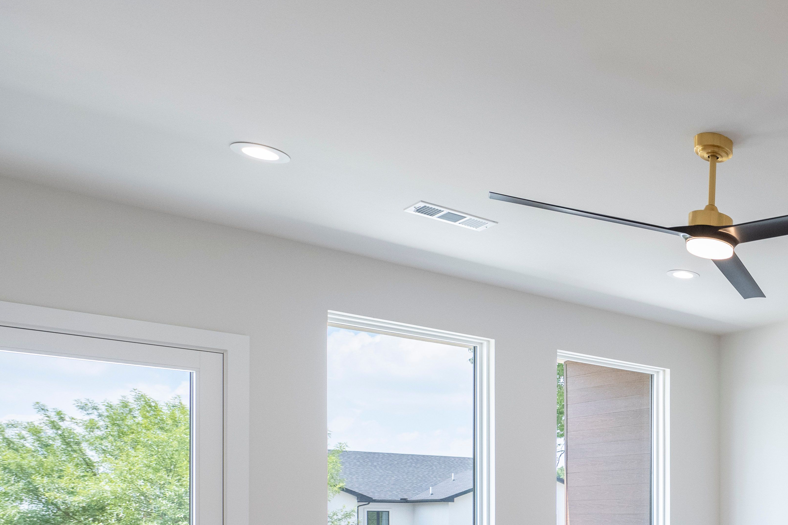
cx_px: 965
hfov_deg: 38.1
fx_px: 788
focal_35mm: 36
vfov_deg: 33.9
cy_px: 515
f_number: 5
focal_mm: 14
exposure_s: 1/125
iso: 800
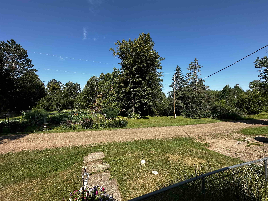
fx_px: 108
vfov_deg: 85.7
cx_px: 134
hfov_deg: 102.1
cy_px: 100
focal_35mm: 14
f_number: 2.2
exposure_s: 1/1208
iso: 50
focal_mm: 2.22
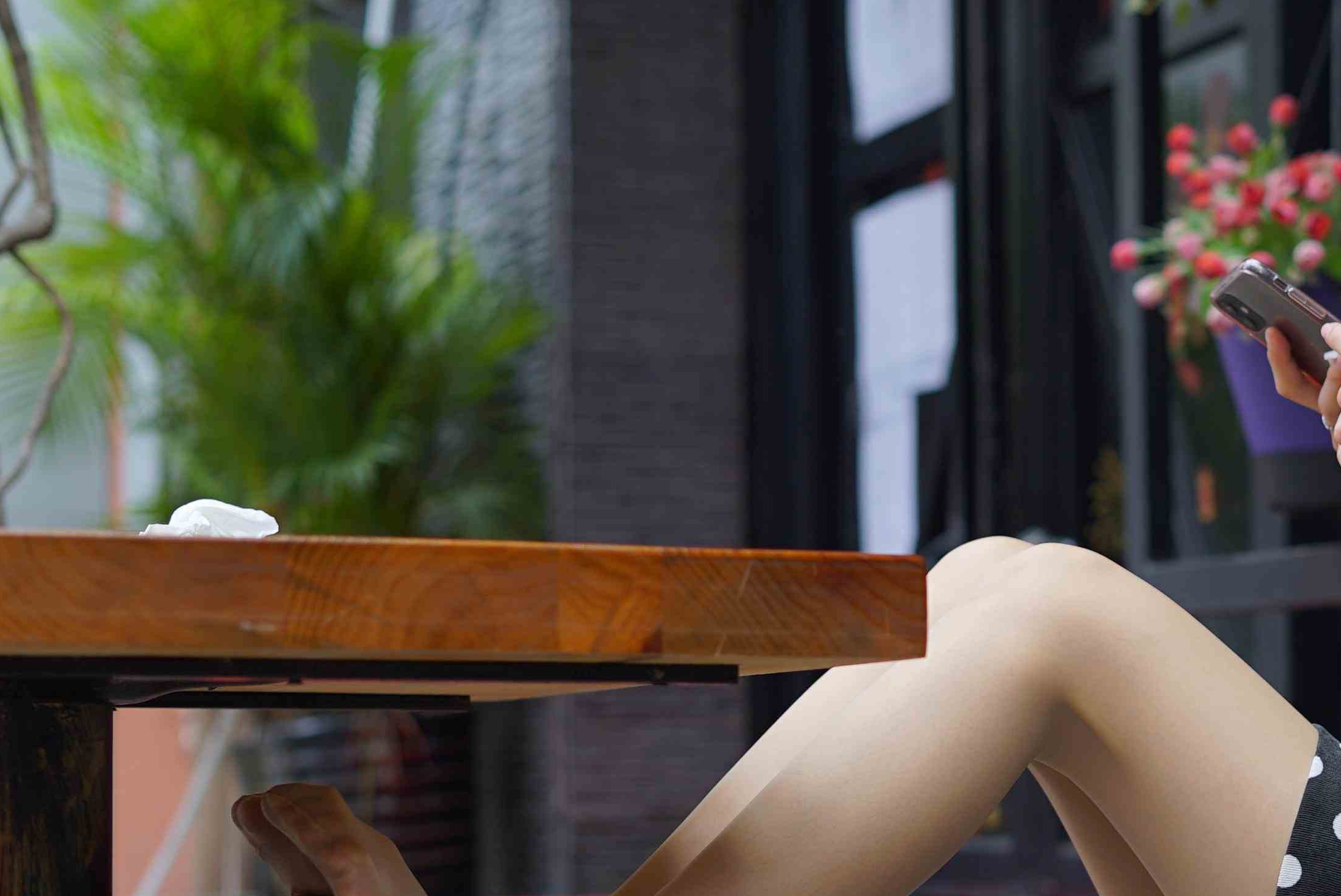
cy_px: 554
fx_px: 3615
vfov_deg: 14.1
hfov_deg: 20.7
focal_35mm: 97
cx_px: 1112
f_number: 2.8
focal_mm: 50
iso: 100
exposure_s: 1/160
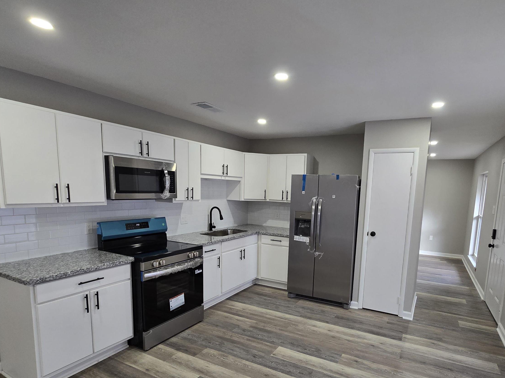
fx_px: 263
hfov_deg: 87.1
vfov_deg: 70.8
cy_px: 229
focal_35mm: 18
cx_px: 292
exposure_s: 1/60
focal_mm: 2.2
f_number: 2.2
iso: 125
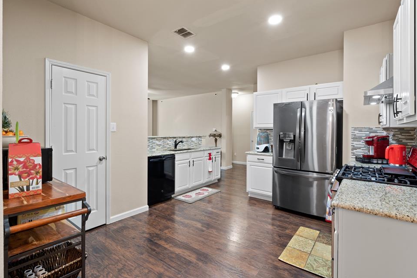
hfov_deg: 93.3
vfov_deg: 70.4
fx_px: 197
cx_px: 209
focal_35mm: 17
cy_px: 131
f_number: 9
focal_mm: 16
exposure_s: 1
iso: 160
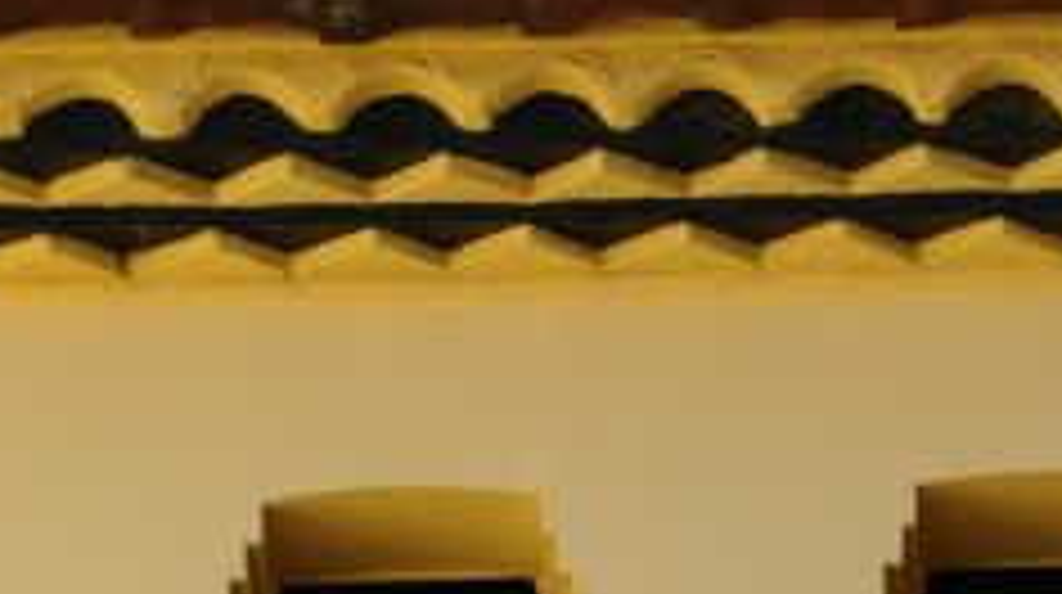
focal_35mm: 533
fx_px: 14989
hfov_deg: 4.1
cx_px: 32
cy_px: 781
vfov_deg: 2.3
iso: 200
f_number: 8
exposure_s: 1/250
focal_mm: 100
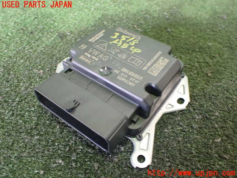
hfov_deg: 60.0
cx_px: 118
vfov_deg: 46.8
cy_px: 89
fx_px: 205
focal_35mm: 30
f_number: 2.3
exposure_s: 1/40
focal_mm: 5.4
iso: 800
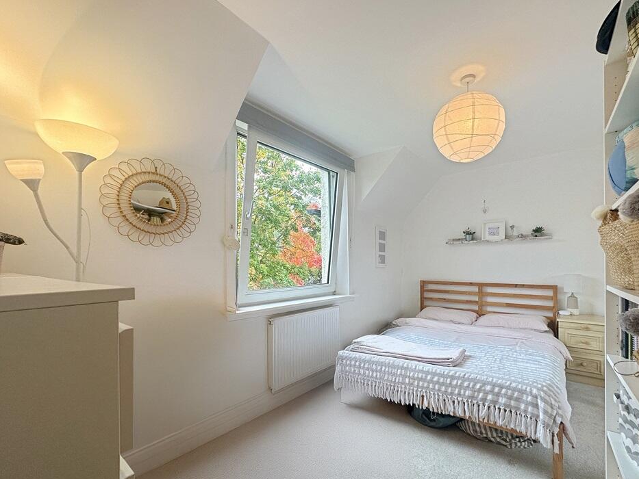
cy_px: 245
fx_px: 277
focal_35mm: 15
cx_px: 342
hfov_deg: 98.0
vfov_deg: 81.7
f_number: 2.2
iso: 80
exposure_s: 1/100
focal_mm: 2.22
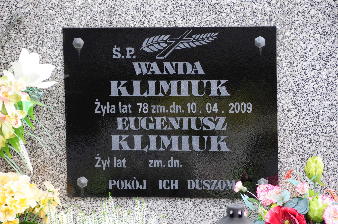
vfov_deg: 6.1
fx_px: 2110
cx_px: 169
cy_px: 112
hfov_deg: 9.2
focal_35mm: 225
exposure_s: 1/200
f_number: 7.1
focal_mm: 150
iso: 500
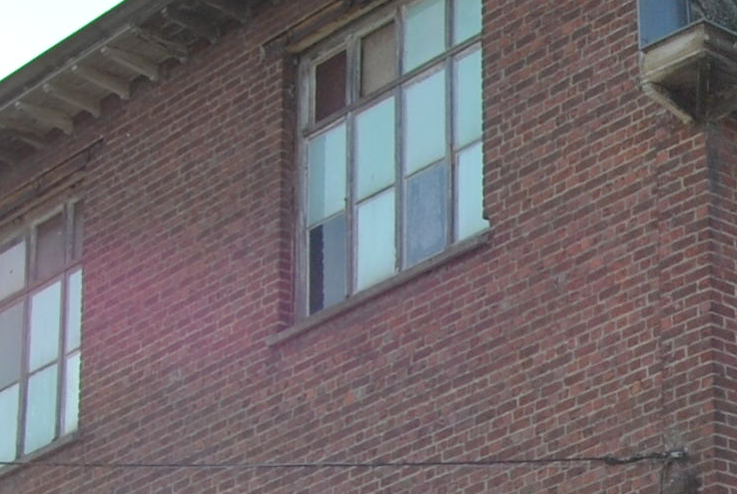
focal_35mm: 142
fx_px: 2911
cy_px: 587
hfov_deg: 13.5
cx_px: 1121
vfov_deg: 9.6
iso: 100
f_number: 9
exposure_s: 1/200
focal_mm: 18
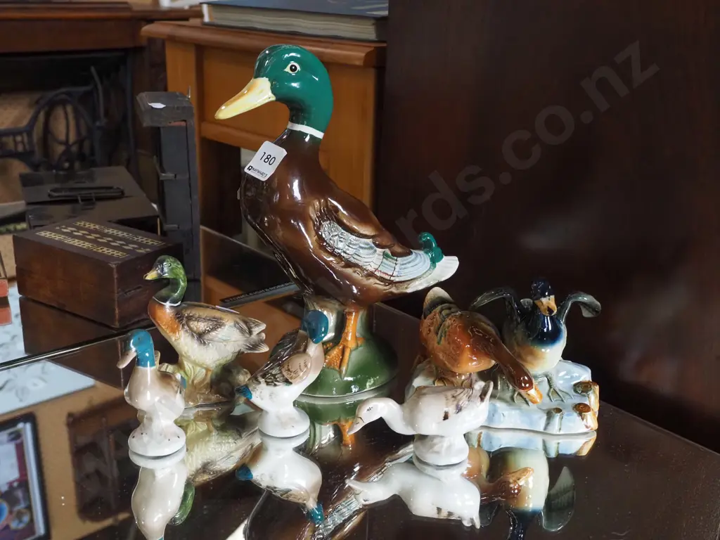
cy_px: 270
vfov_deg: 36.0
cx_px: 360
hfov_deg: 46.8
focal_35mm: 40
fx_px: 832
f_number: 5.6
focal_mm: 20
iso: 2500
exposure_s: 1/100
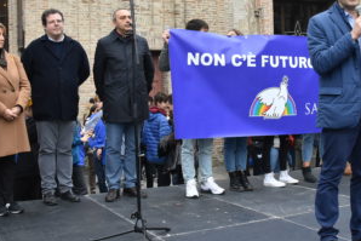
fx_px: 501
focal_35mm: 50
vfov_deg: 26.9
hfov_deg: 39.3
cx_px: 232
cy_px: 82
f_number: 6.3
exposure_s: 1/160
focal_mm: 17
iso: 800
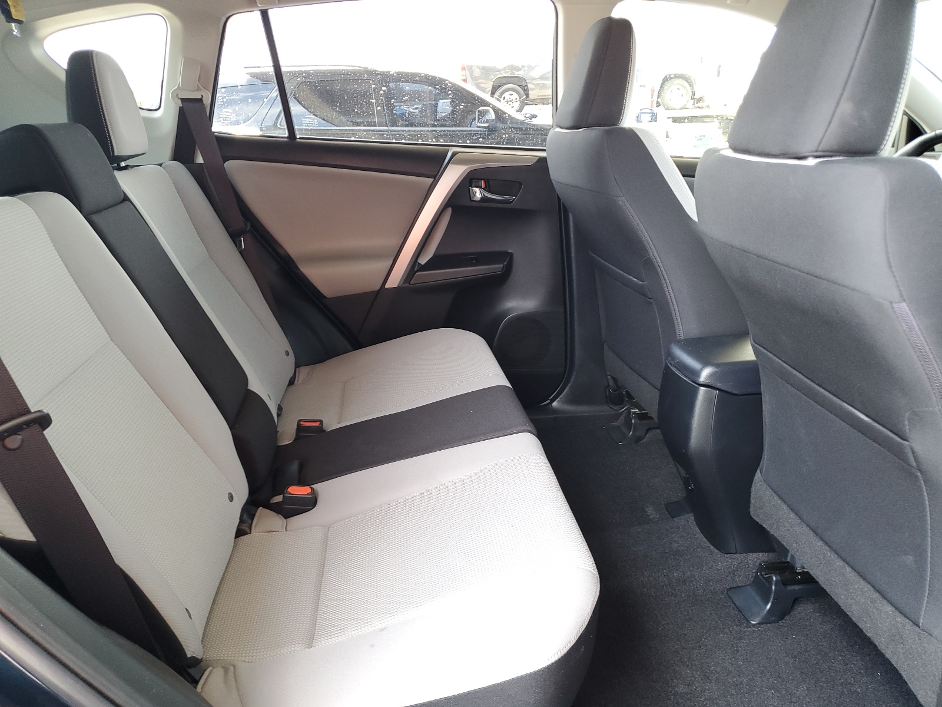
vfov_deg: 53.1
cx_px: 471
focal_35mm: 26
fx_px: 708
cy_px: 354
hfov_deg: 67.3
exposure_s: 1/60.2
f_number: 1.5
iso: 81
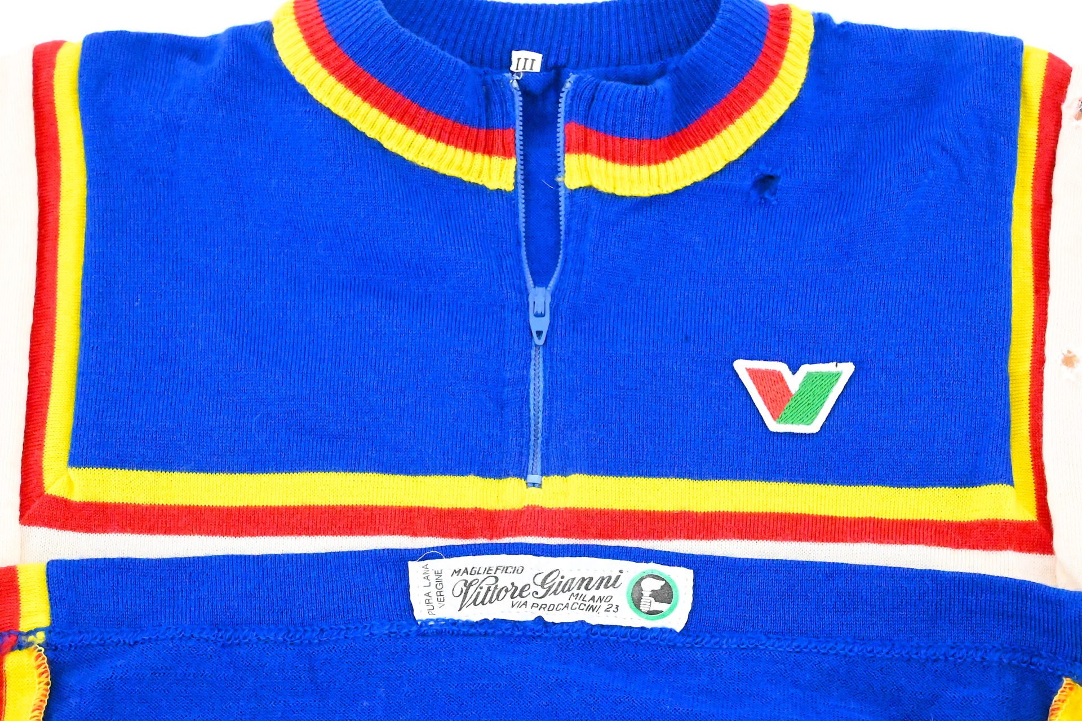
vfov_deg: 20.6
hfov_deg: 30.5
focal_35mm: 66
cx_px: 541
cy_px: 360
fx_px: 1983
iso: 51200
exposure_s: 1/400
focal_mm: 66
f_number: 16
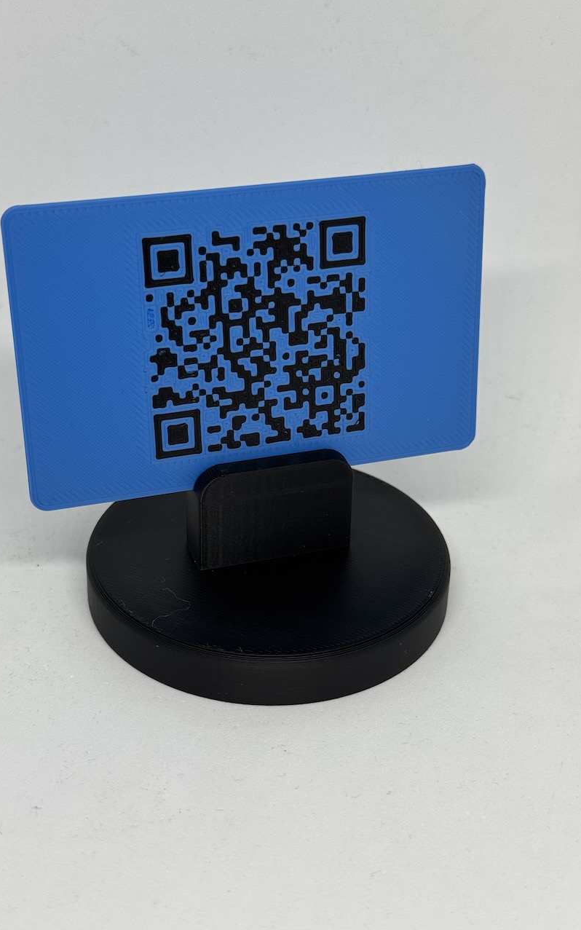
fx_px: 1292
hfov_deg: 25.3
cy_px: 465
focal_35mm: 51
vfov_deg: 39.6
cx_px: 258
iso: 64
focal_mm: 6.76
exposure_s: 1/169
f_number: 1.78
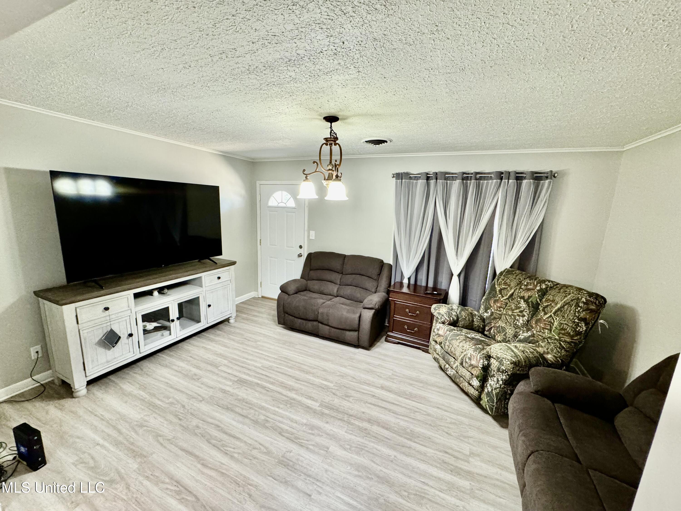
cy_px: 256
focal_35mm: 14
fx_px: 275
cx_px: 340
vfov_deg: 85.7
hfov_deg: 102.1
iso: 500
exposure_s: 1/60
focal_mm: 2.22
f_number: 2.2
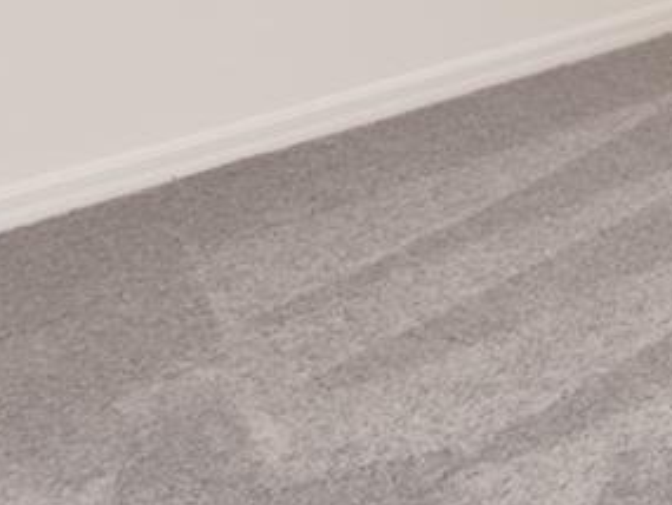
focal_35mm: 81
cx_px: 990
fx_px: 1573
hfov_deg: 20.8
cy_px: -385
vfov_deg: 15.7
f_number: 4.5
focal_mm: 10
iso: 200
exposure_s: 1/80
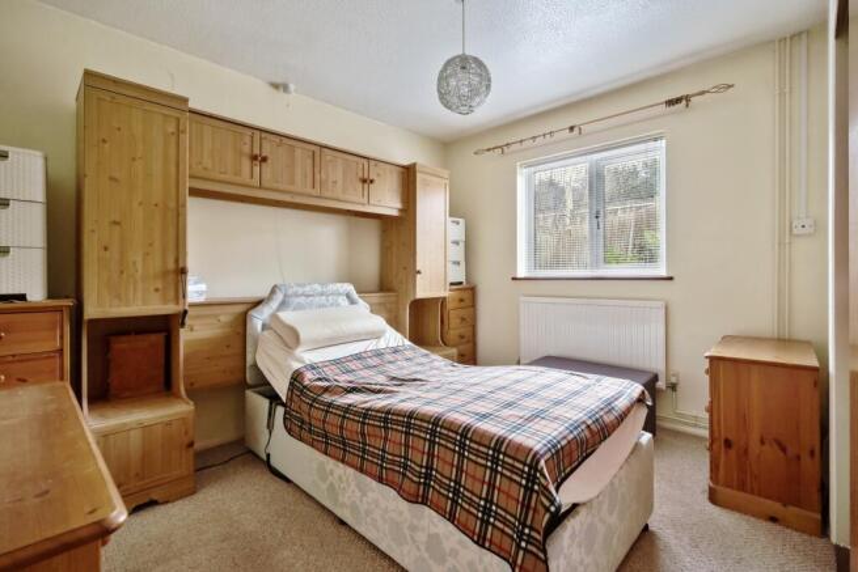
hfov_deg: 96.7
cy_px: 286
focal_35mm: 16
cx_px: 429
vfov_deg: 73.8
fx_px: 381
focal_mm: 16
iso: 320
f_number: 8
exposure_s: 1/4
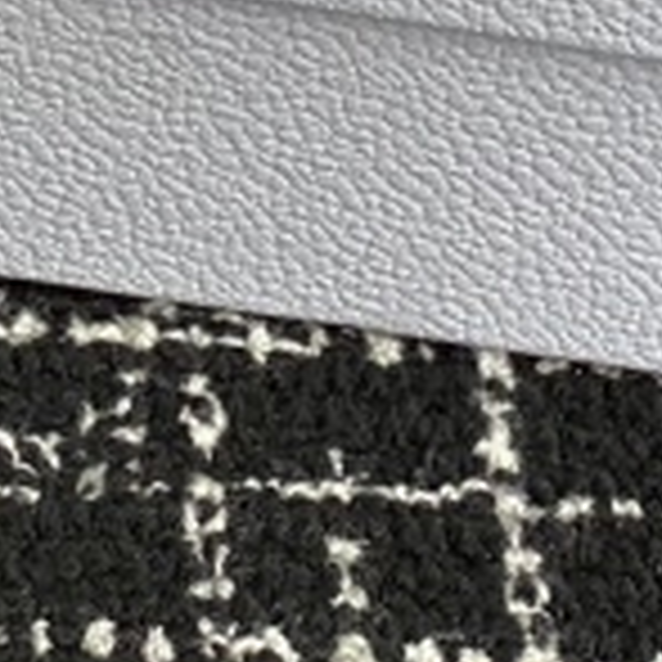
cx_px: -95
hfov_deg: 7.0
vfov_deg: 6.6
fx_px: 5409
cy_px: -1072
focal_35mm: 250
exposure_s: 1/122
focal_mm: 6
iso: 25
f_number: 2
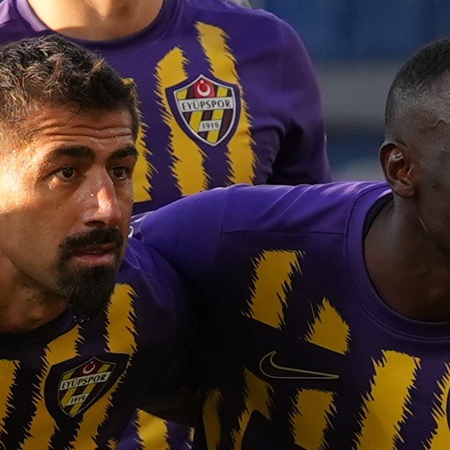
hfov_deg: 1.2
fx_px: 20576
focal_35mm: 1399
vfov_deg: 1.3
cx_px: -913
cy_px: 512
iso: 500
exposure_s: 1/1600
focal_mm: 131
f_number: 3.2
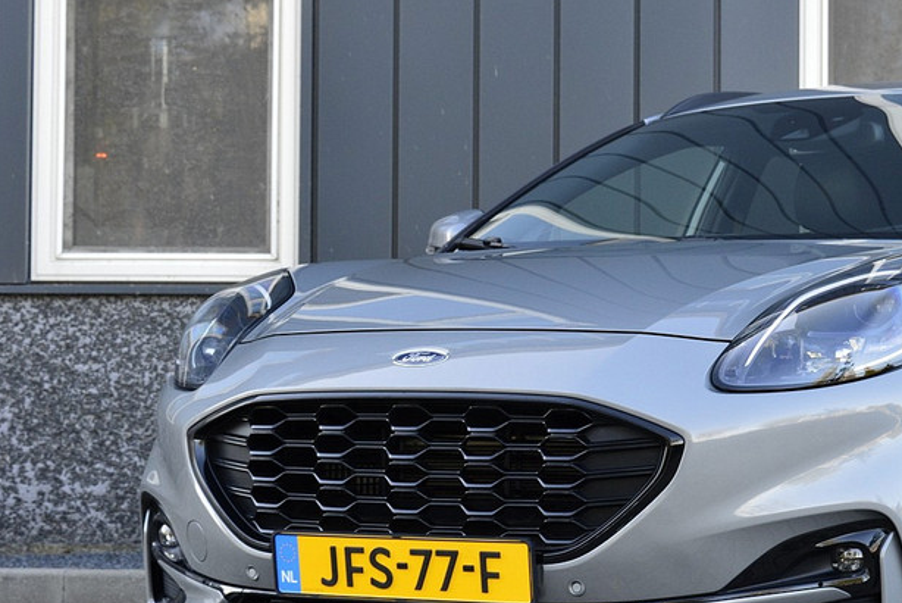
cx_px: 739
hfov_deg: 20.1
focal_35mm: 100
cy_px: 395
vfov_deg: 13.7
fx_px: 2507
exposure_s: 1/60
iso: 450
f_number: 8
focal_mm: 40
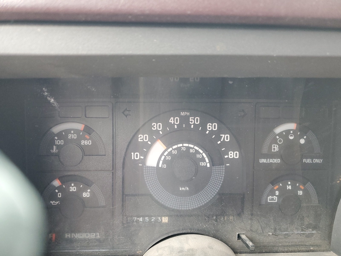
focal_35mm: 26
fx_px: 256
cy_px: 128
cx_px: 170
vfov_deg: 53.1
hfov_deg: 67.3
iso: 133
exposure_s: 1/60.2
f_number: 1.5
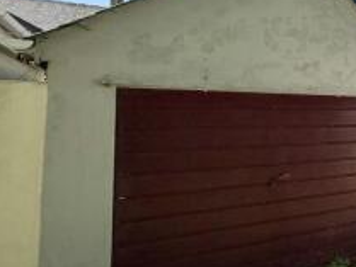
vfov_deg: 36.7
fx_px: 401
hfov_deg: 32.2
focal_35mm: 39
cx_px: 490
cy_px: 103
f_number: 2.2
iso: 50
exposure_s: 1/3125
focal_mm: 2.22
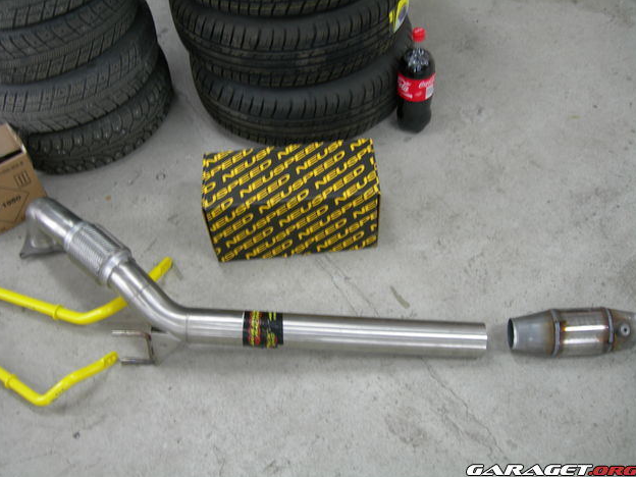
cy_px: 235
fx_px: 717
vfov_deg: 36.8
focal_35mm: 39
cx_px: 315
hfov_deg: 47.9
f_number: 2.8
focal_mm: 7.8
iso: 50
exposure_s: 1/5.8
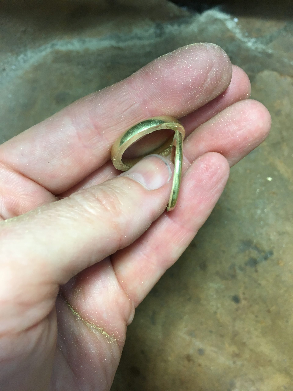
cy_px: 196
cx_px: 146
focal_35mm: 29
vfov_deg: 61.7
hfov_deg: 48.2
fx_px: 327
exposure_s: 1/33
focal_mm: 4.15
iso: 125
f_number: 2.2
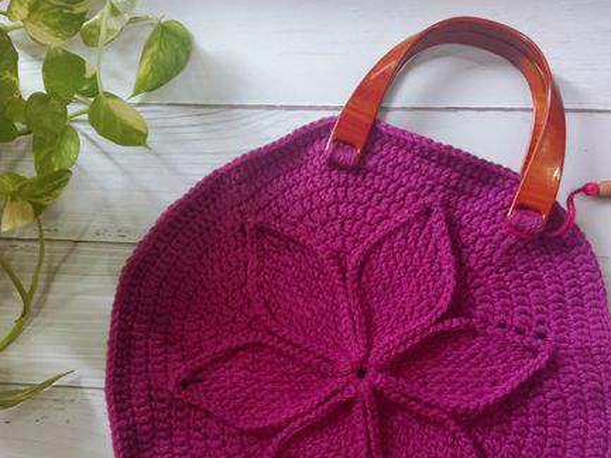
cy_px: 292
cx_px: 288
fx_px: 636
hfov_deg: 51.3
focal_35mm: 36
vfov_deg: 39.4
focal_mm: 3.65
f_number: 2.2
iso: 483
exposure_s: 1/33.3
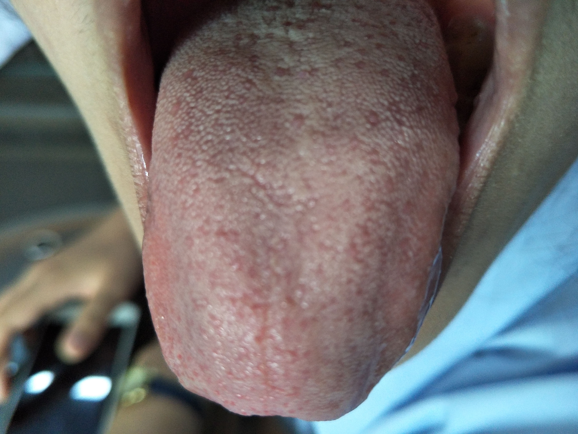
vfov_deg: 56.8
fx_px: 401
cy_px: 217
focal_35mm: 24
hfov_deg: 71.6
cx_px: 289
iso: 194
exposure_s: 1/33
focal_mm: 4.1
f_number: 1.7
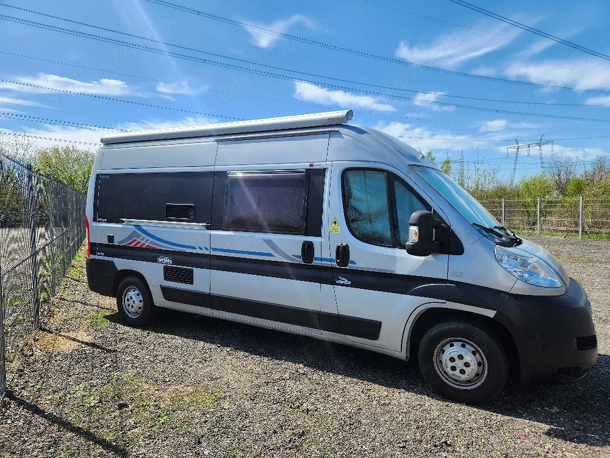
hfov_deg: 73.9
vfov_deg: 58.9
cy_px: 229
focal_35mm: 23
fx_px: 405
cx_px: 305
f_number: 1.8
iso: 20
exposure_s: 1/1429
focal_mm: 5.4
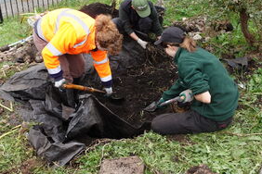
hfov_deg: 50.7
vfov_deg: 34.1
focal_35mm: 38
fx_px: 277
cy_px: 38
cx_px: 133
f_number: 3.5
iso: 125
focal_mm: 8.8
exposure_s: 1/80
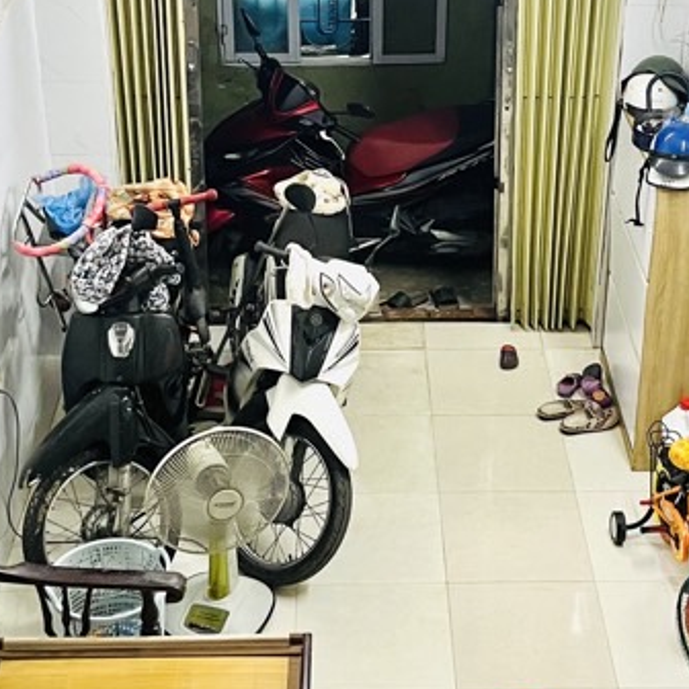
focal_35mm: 70
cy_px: 252
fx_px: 1576
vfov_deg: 24.6
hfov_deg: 24.6
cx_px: 429
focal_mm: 5.7
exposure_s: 1/60
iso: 160
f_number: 1.5
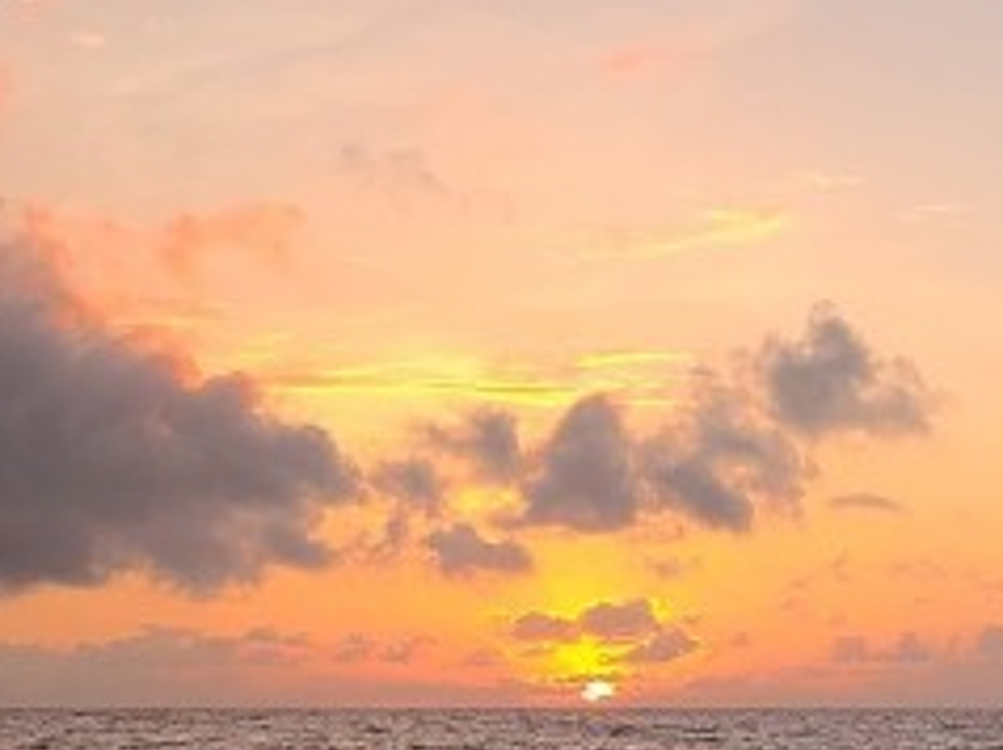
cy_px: 868
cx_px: 1049
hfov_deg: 17.1
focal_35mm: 112
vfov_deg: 12.9
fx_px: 3242
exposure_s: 1/549
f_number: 1.8
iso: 40
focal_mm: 5.4
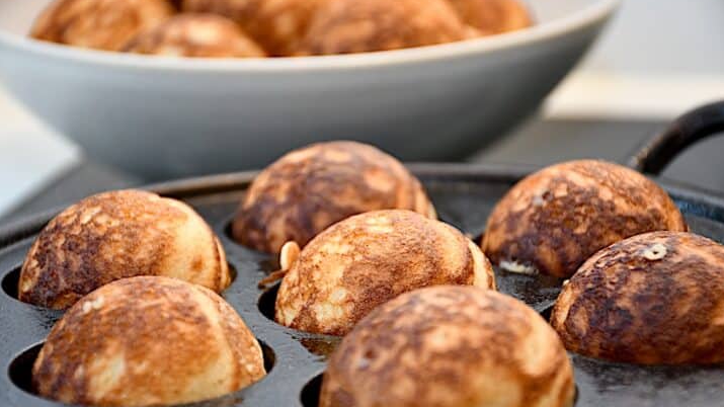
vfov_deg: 9.0
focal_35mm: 134
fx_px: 2572
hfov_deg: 16.0
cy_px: 213
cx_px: 364
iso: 900
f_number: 5.3
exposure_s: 1/60
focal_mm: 85
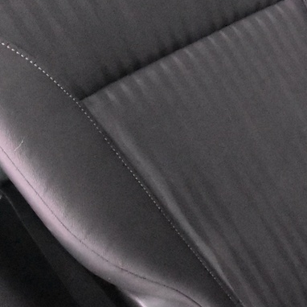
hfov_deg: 24.7
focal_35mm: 54
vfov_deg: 31.6
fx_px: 542
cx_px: 456
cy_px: 137
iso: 12800
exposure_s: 1/30
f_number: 4
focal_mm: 10
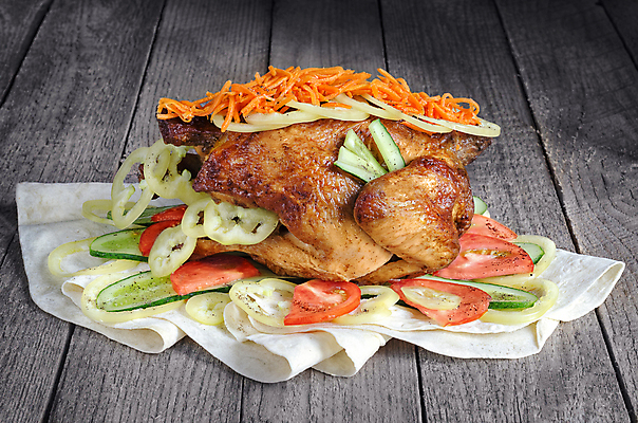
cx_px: 319
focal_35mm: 75
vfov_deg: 18.1
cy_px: 212
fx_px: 1326
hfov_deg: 27.0
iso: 160
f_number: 11
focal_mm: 50
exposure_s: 1
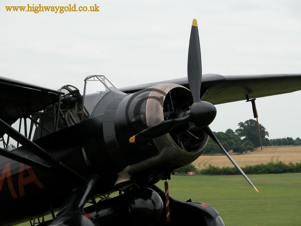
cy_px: 113
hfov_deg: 12.3
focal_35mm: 161
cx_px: 150
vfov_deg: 9.2
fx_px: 1400
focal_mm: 41.1
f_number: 5.6
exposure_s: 1/338
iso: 100
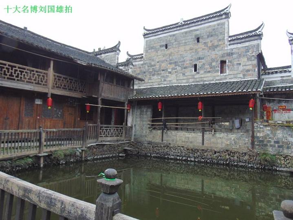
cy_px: 110
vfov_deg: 54.9
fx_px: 212
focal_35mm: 25
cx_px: 146
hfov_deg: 69.4
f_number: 3
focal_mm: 4.5
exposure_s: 1/250
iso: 80
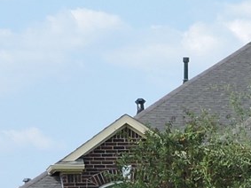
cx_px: 270
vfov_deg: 5.8
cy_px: 333
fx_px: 1834
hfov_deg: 7.8
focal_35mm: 253
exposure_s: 1/800
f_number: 3.3
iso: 100
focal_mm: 6.2
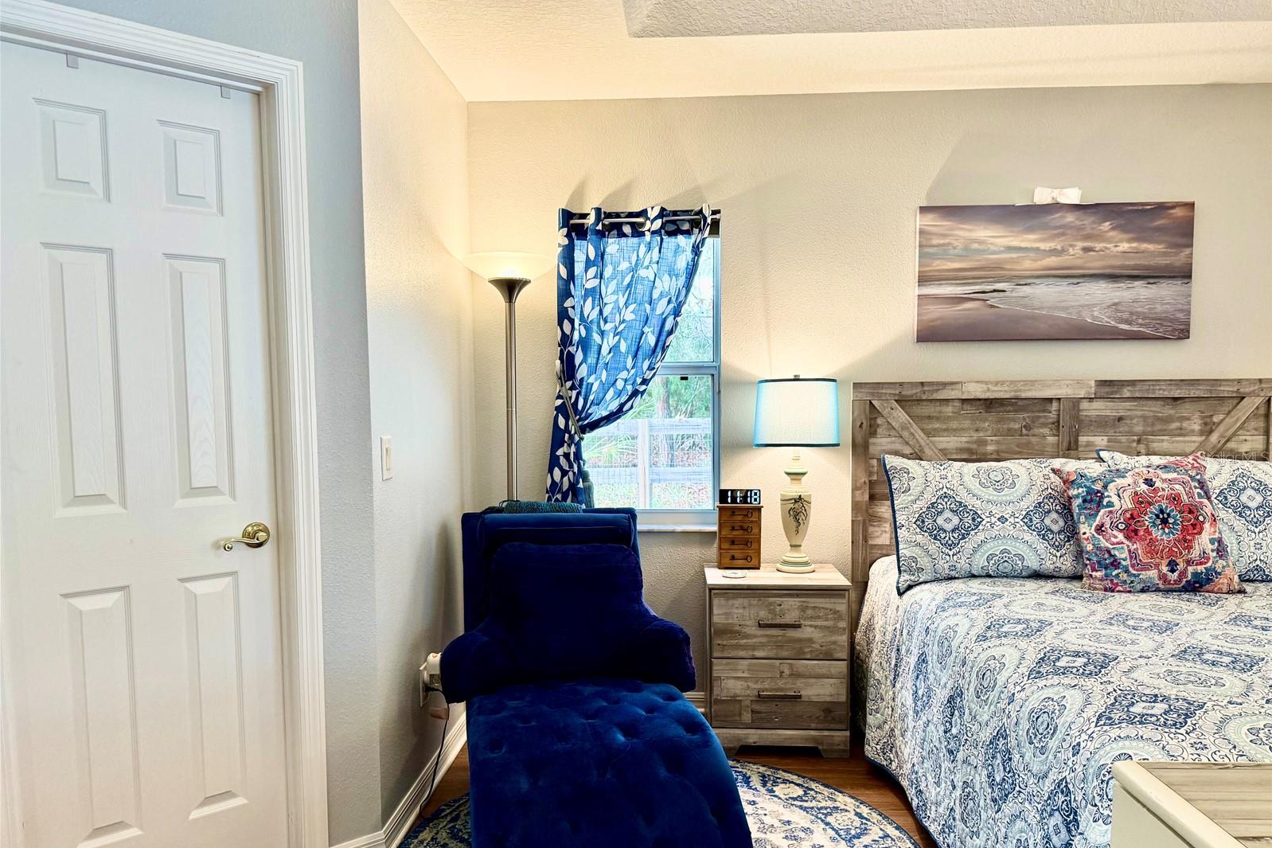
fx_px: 883
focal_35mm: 25
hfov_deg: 71.5
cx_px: 636
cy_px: 457
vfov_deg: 51.2
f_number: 1.78
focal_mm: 6.76
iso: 125
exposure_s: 1/124
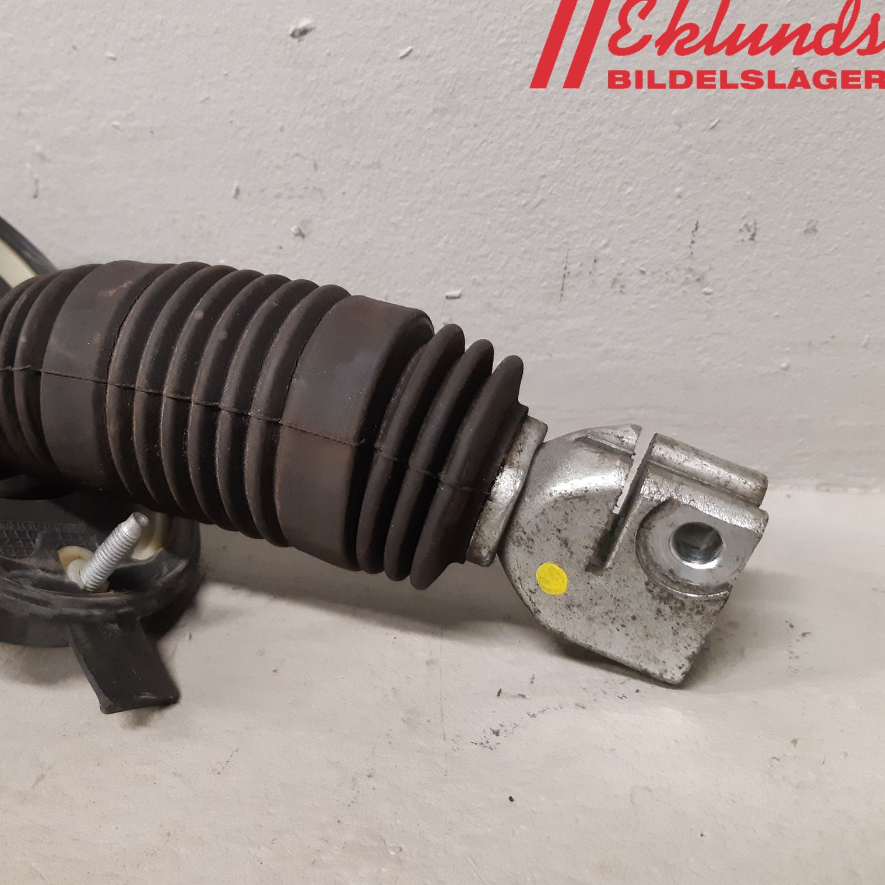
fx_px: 897
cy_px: 438
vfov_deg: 52.5
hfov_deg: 51.5
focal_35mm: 31
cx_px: 290
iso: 320
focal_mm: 3.93
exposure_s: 1/50
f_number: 1.7
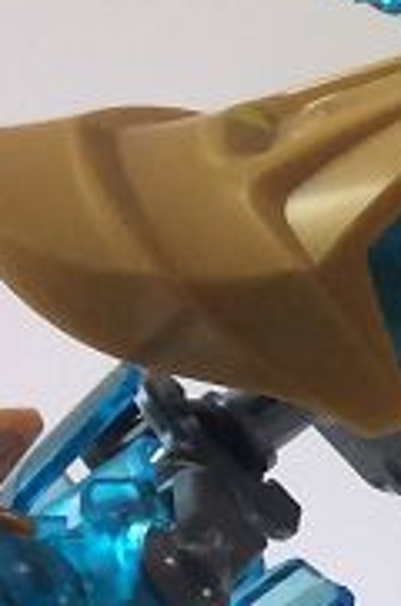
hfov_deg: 5.2
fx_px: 3656
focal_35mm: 218
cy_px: 792
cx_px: 1908
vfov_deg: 9.3
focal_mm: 4.15
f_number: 2.2
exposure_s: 1/30
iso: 64
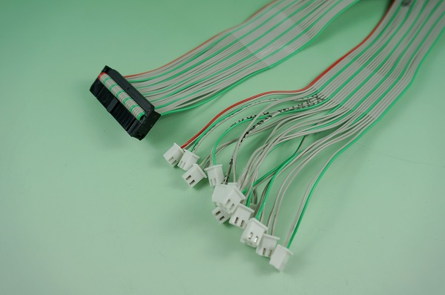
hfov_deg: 57.3
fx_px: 407
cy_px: 148
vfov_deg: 39.8
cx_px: 222
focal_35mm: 33
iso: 100
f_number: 5.6
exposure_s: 1/125
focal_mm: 22
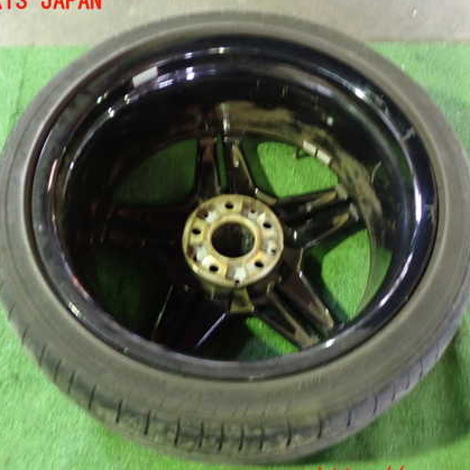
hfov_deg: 43.9
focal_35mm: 38
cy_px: 240
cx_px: 234
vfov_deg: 43.9
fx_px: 584
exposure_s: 1/15
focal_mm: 5.4
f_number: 2.3
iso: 800
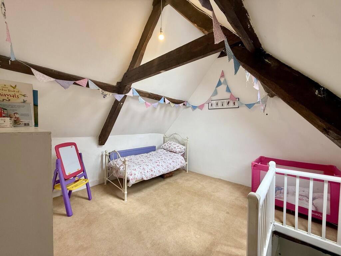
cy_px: 128
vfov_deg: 85.7
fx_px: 138
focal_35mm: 14
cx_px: 170
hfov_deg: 102.1
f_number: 2.2
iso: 100
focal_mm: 2.22
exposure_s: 1/100
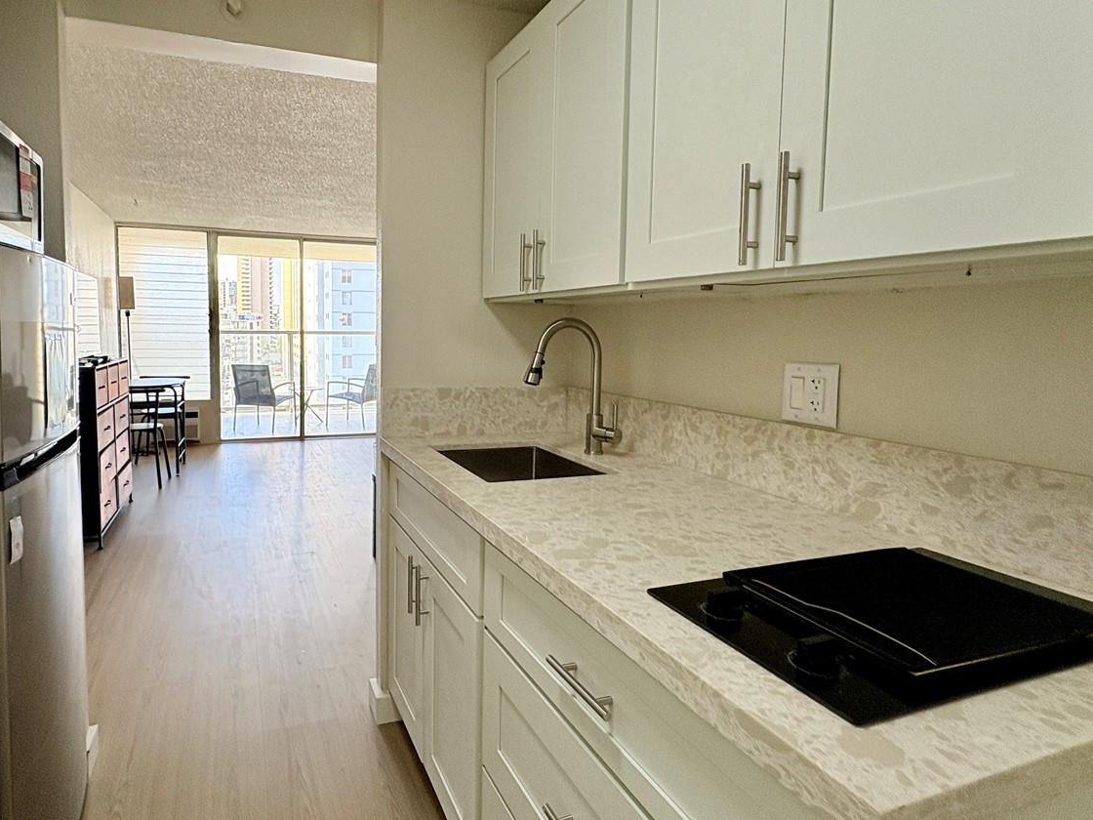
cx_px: 448
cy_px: 367
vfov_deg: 65.8
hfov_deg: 81.0
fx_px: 631
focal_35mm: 20
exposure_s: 1/120
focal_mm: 2.22
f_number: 2.2
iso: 64
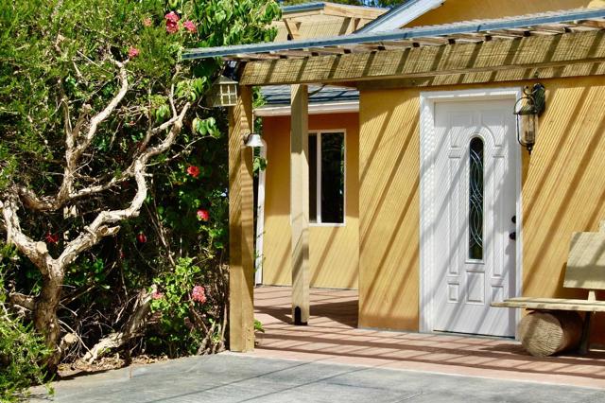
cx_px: 302
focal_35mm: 82
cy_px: 202
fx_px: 1386
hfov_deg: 24.6
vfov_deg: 16.5
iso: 200
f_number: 9
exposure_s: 1/320
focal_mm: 55
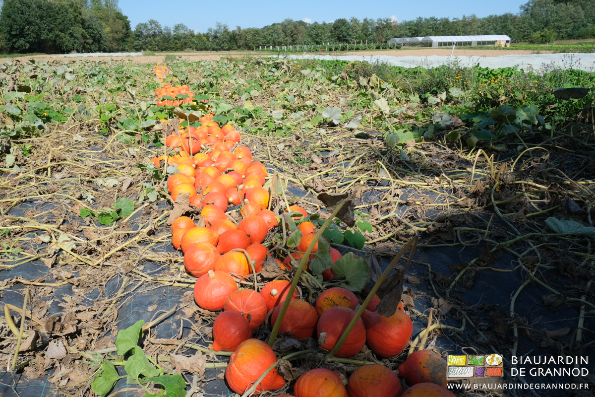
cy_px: 198
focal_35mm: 27
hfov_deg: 67.4
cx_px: 298
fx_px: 446
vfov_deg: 47.9
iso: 320
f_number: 8
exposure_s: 1/450
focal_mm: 18
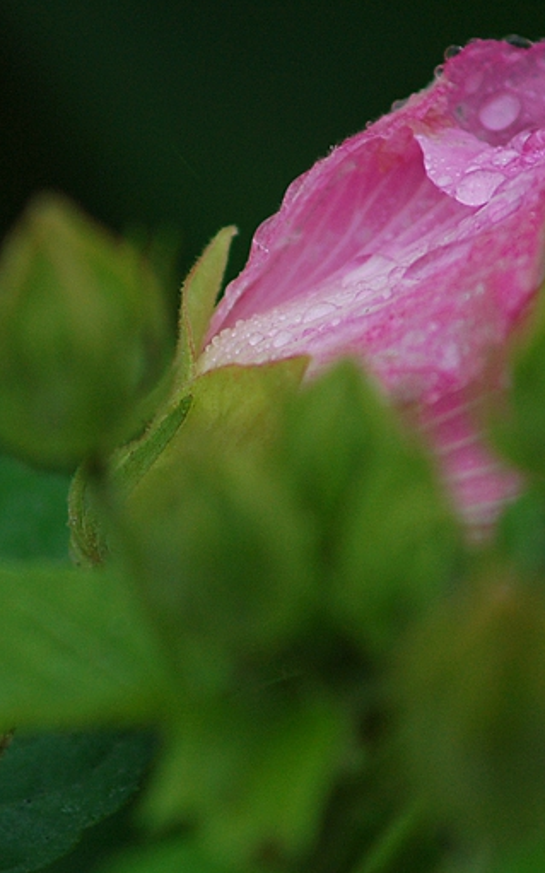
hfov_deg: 2.0
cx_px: 212
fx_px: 15294
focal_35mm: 643
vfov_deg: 3.3
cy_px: 459
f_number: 4.5
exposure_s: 1/160
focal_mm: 210
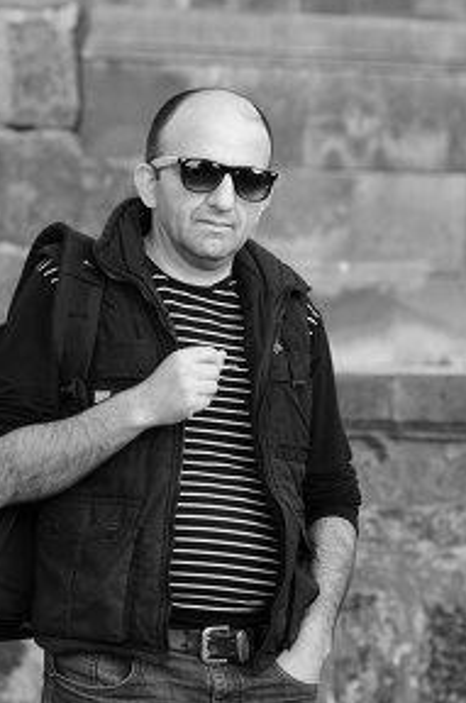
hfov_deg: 7.9
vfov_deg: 11.9
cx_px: 199
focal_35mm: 173
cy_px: 305
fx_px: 3365
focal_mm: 85
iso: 200
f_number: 3.2
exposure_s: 1/160
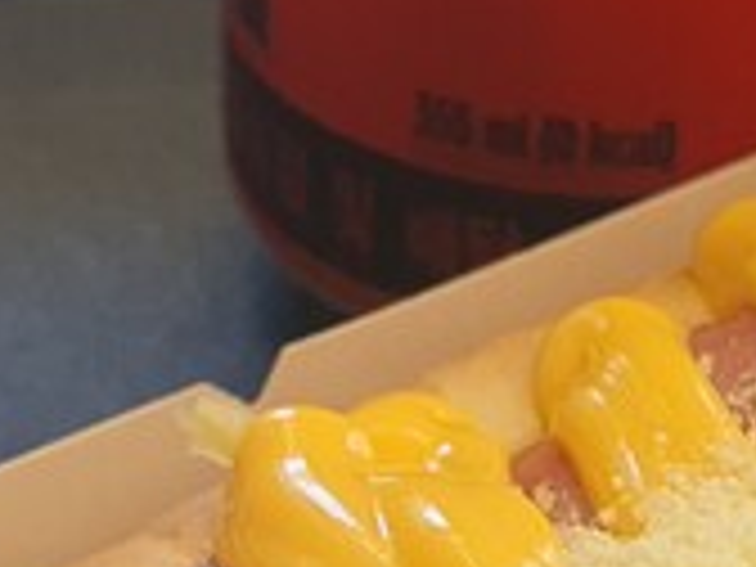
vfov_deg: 10.3
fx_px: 3036
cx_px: 387
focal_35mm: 139
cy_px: 848
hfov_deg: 14.2
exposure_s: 1/120
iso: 80
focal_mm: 4.3
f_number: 2.4
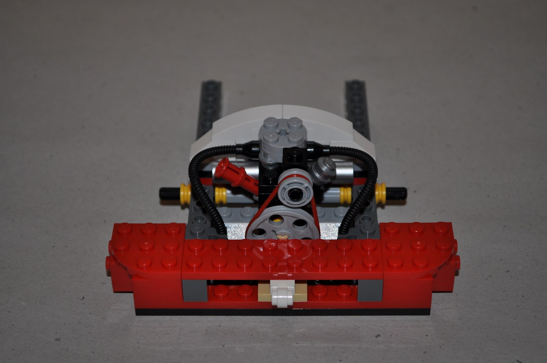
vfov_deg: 16.5
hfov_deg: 24.6
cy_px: 182
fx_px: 1252
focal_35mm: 82
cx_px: 274
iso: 200
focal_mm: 55
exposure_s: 1/30
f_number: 5.6
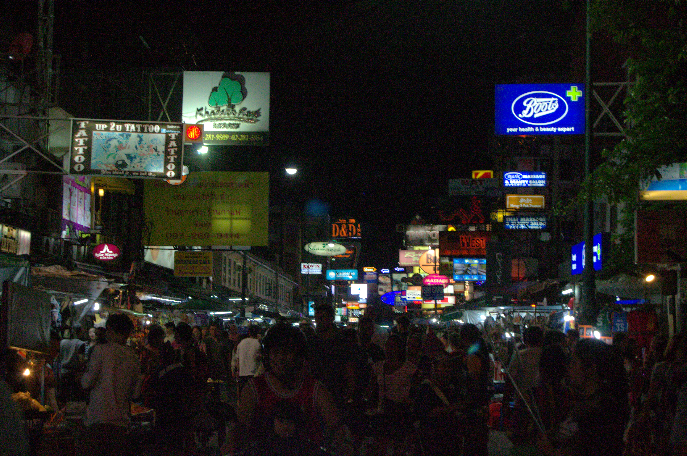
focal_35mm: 82
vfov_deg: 16.5
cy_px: 228
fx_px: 1572
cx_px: 344
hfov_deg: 24.6
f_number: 5.6
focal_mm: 55
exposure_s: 1/60
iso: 2000
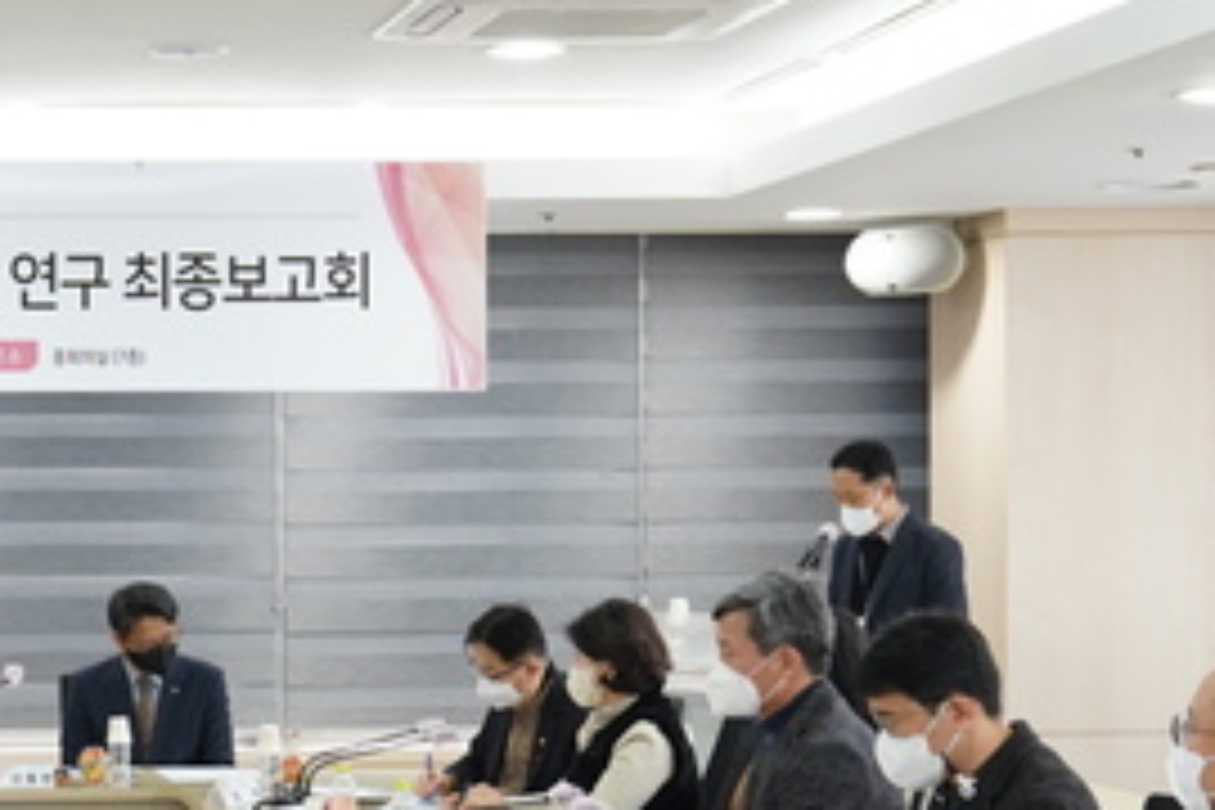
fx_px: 3240
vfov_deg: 14.2
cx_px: -63
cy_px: 526
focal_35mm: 96
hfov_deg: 20.4
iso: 800
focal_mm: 37
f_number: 4
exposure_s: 1/160
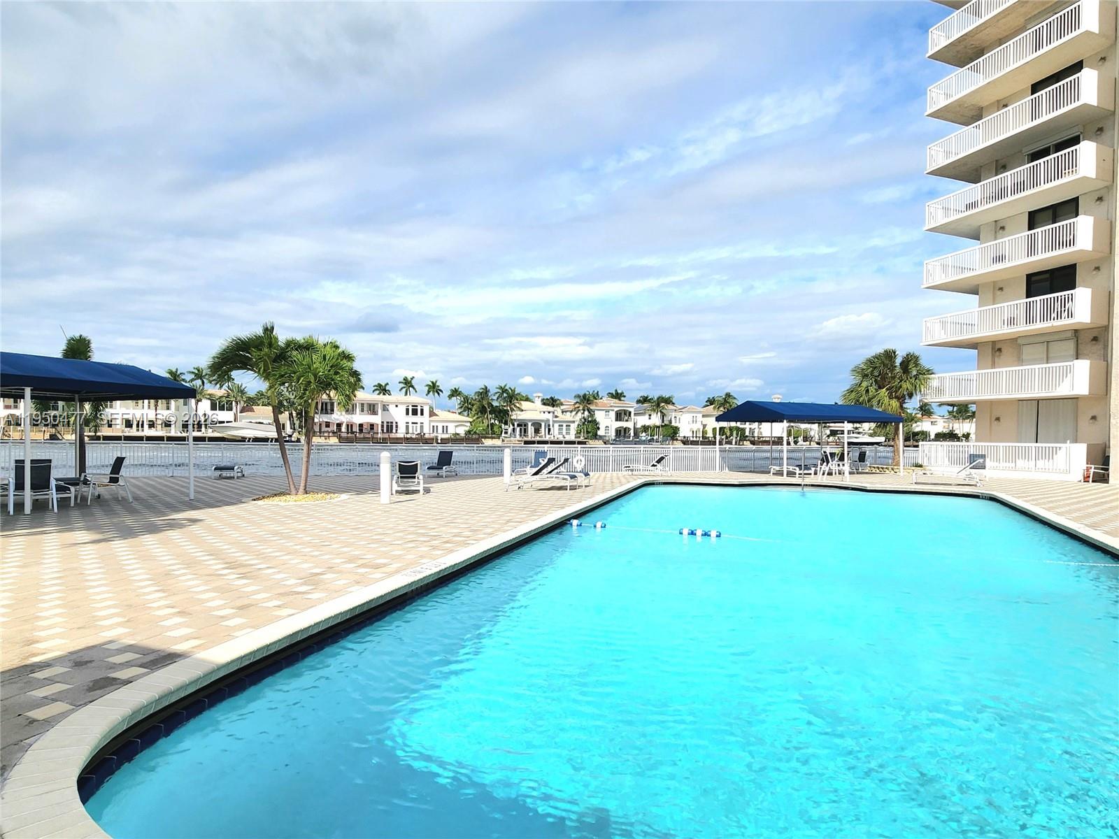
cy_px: 420
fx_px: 420
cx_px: 560
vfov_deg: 89.9
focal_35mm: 13
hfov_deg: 106.2
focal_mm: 2.2
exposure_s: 1/5000
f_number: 2.2
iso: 50
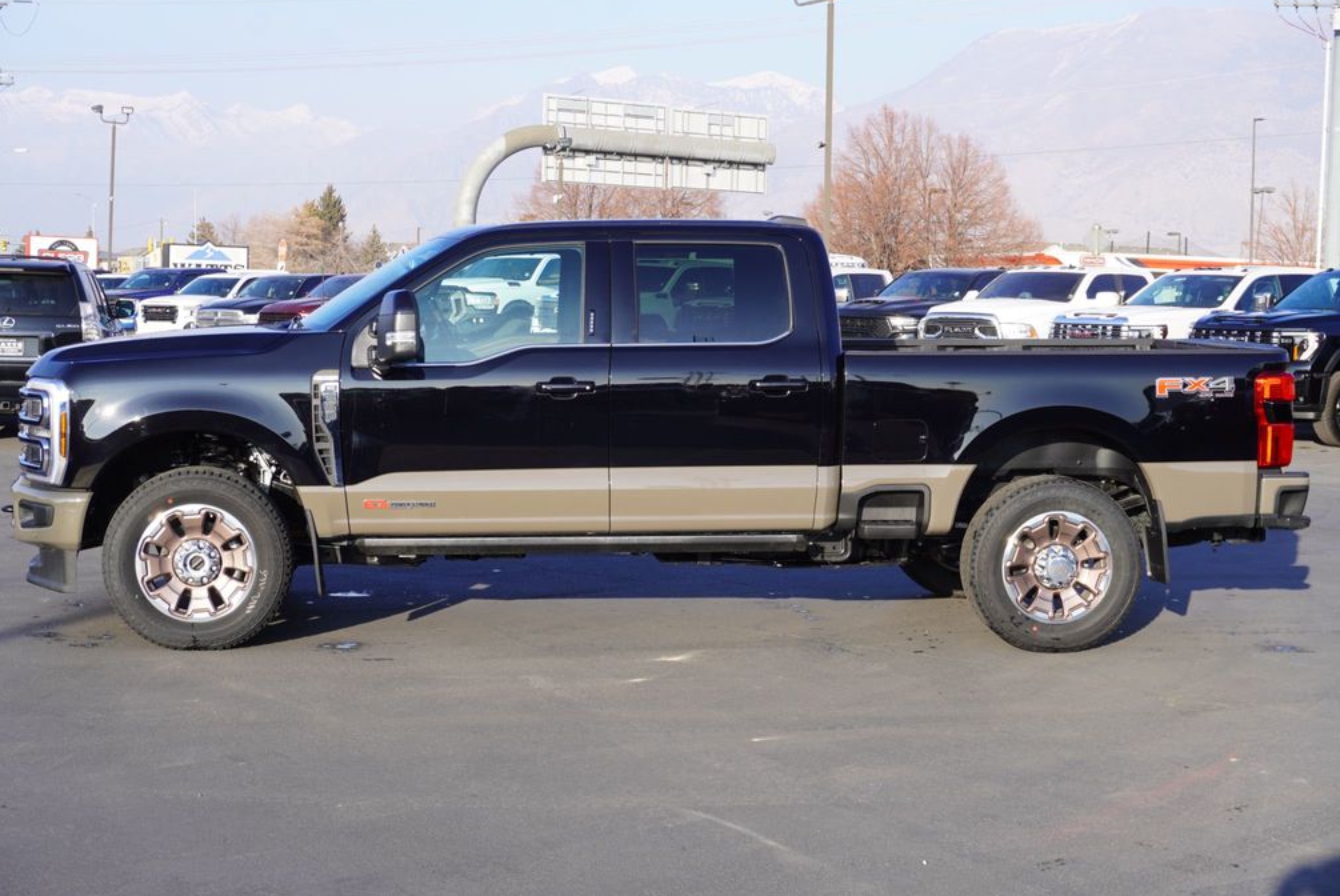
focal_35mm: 55
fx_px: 2049
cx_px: 660
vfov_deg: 24.7
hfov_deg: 36.2
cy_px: 441
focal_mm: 36
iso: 100
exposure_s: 1/100
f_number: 8
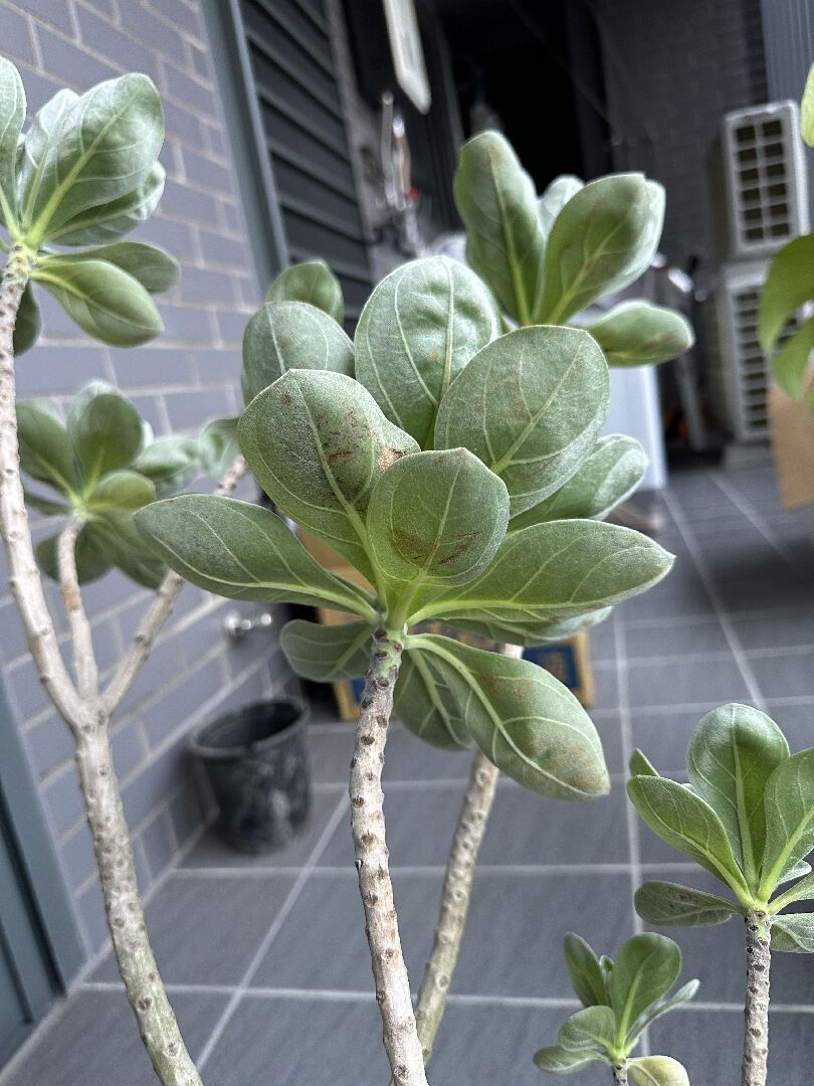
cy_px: 543
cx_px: 407
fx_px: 752
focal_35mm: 24
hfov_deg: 56.8
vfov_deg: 71.6
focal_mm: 6.86
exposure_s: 1/74
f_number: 1.78
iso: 250
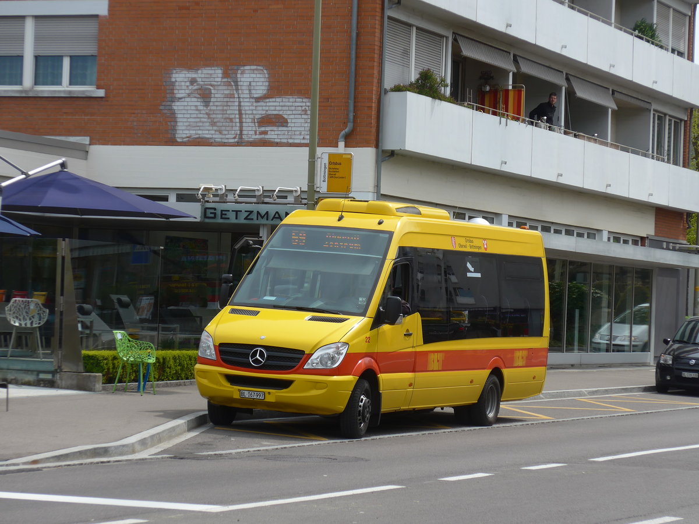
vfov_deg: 12.0
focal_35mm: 124
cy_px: 262
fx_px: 2504
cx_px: 350
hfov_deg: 15.9
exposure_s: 1/400
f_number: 5.2
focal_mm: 24.3
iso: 80
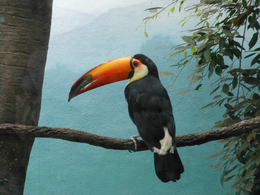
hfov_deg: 16.4
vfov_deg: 12.3
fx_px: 901
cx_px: 130
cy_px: 98
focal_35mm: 120
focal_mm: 21.5
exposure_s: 1/13
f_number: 5.4
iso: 400
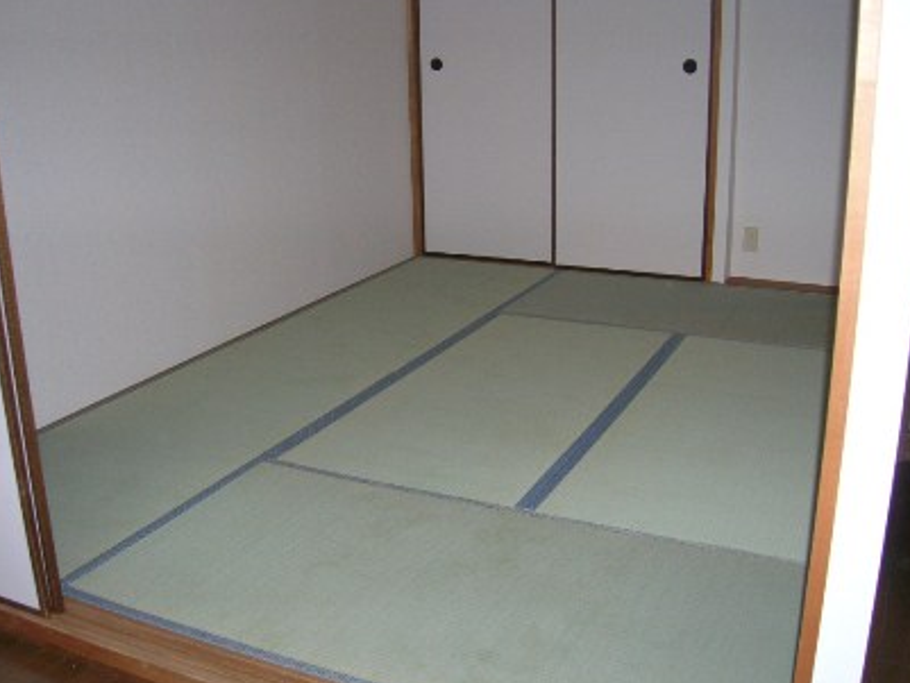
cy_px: 356
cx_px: 427
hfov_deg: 48.9
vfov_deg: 37.7
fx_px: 999
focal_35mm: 38
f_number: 2.9
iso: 148
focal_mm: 5.7
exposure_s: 1/60.1
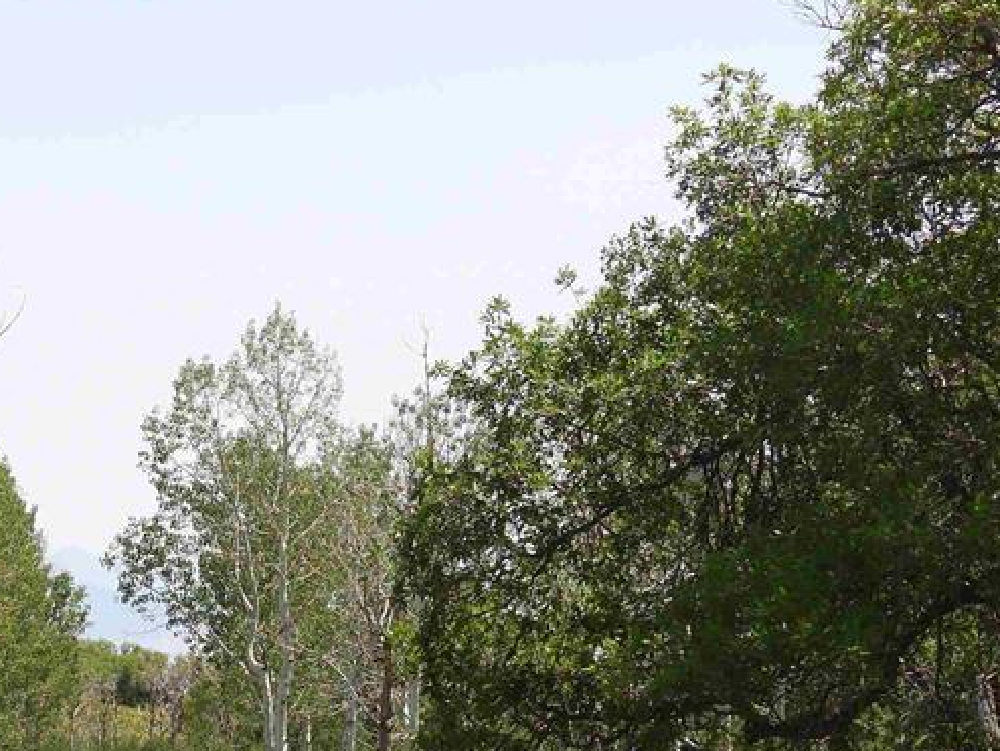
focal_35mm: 114
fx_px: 3295
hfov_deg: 17.1
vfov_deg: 13.0
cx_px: 233
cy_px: 536
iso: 100
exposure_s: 1/800
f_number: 3.5
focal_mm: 9.8
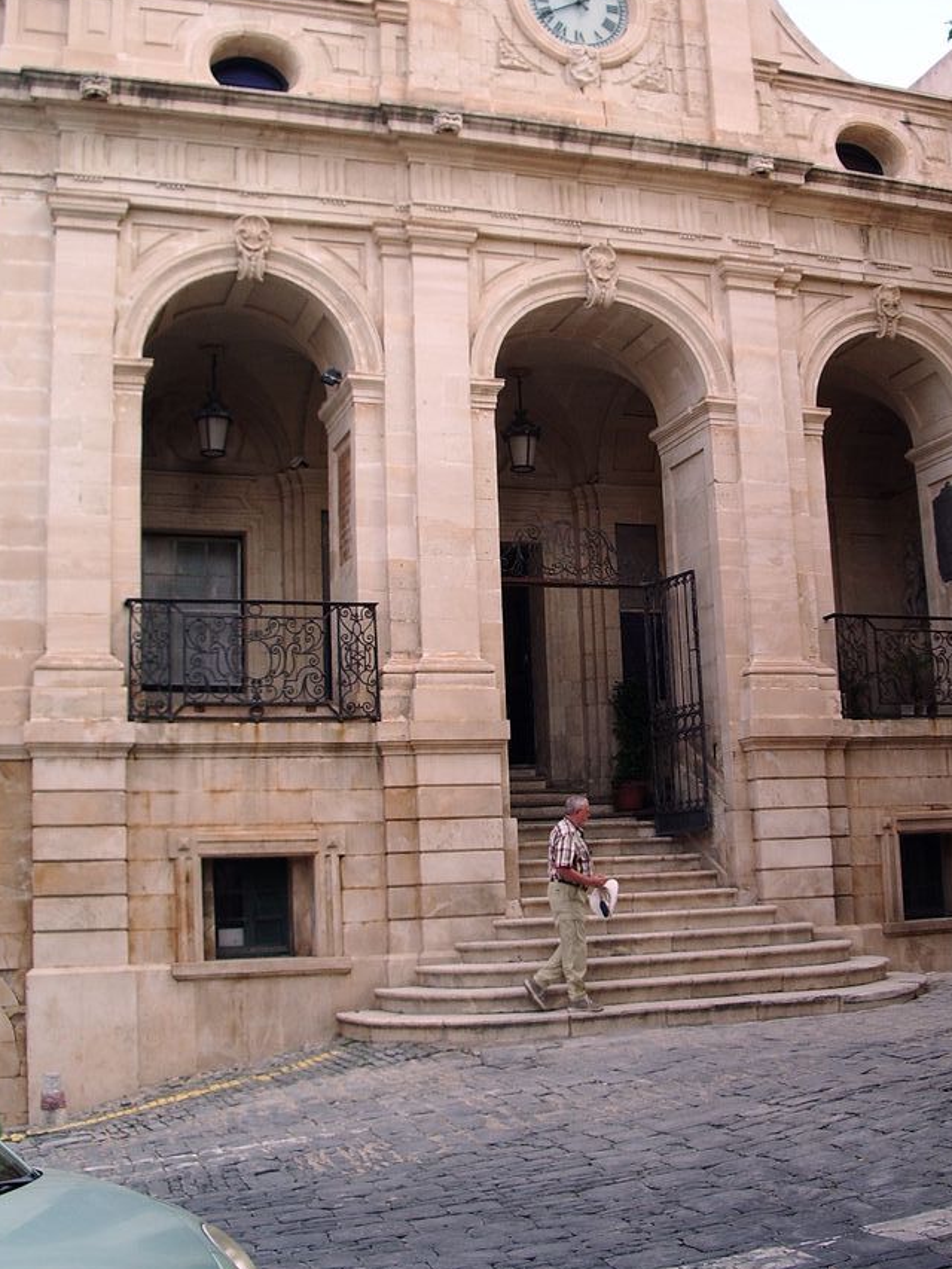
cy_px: 600
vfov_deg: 44.8
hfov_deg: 34.3
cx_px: 536
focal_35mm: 42
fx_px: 1540
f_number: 4.3
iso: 50
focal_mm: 5.8
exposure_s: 1/125
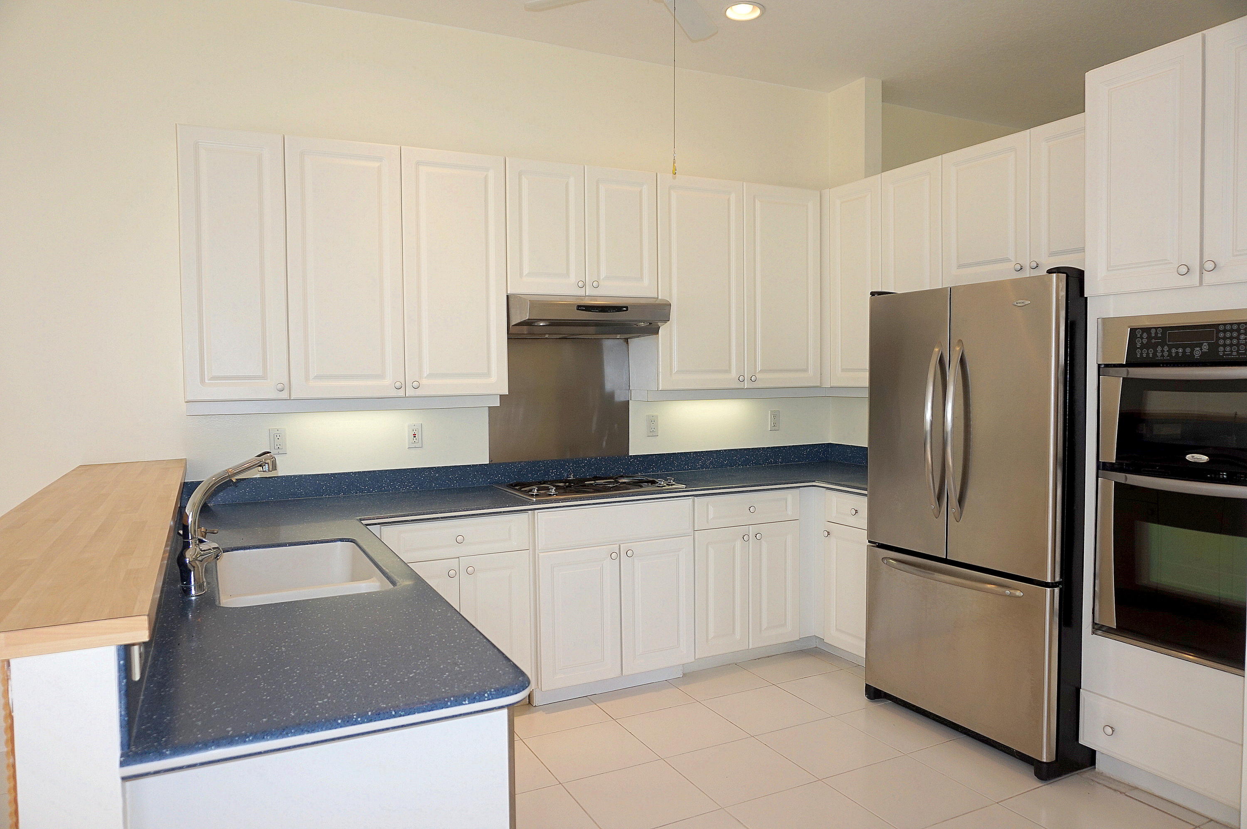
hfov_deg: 73.8
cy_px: 414
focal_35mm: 24
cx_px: 624
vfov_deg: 53.1
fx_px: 831
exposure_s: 1/160
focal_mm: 16
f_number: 4
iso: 160
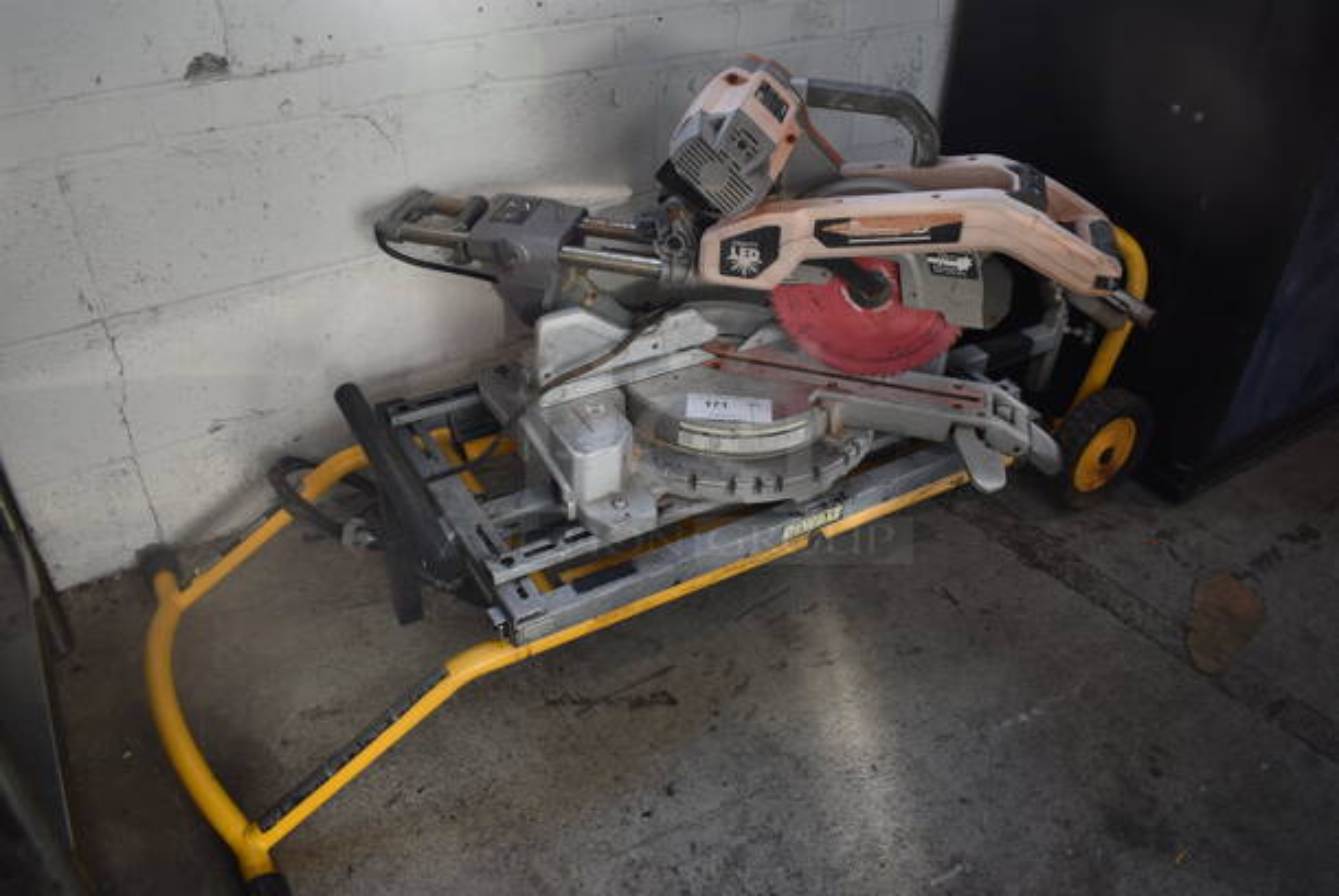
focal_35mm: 27
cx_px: 670
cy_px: 448
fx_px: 1005
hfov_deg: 67.3
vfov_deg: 48.0
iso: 400
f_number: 3.5
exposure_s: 1/250
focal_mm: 18
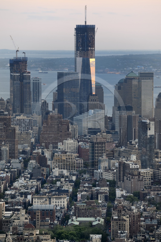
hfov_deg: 7.2
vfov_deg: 10.8
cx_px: 80
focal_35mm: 190
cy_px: 121
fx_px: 1275
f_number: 5.6
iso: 800
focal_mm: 190
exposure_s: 1/160
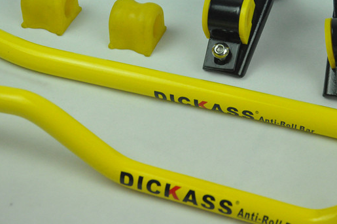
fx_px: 857
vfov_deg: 14.9
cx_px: 205
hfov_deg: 22.2
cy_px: 87
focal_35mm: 92
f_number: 5.6
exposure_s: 1/1000
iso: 3200
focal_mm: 45
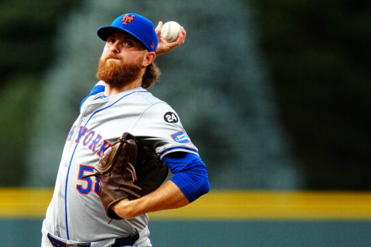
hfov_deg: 2.4
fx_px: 8914
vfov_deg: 1.6
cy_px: 219
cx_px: 119
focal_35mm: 865
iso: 2500
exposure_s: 1/3200
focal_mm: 400
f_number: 2.8
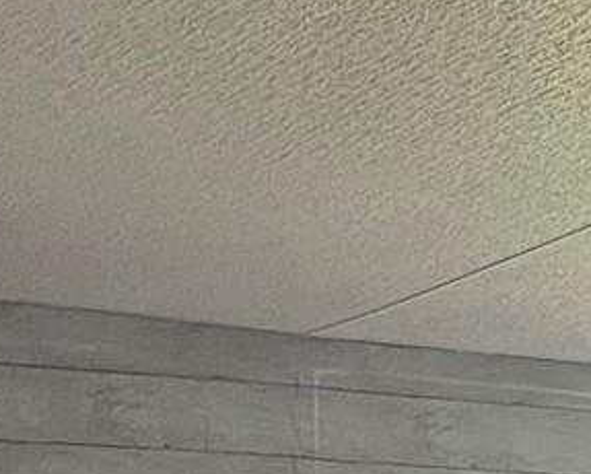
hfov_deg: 10.3
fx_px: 3168
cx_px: 859
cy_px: 1195
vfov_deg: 7.8
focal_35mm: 181
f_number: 1.8
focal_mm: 4.25
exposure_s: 1/60
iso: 400
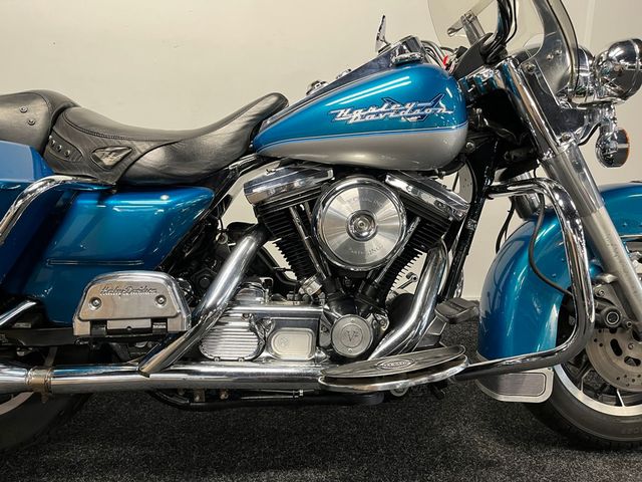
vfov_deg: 53.1
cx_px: 321
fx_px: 482
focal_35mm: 26
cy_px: 241
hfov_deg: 67.3
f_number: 1.6
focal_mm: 5.1
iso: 160
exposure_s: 1/50
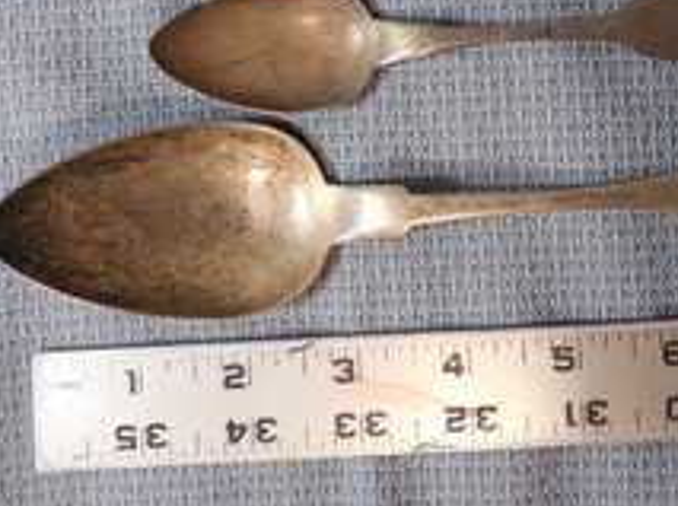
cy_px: 113
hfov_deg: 37.5
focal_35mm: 50
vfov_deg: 28.5
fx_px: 978
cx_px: 492
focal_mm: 5.6
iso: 320
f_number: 3.6
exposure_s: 1/30
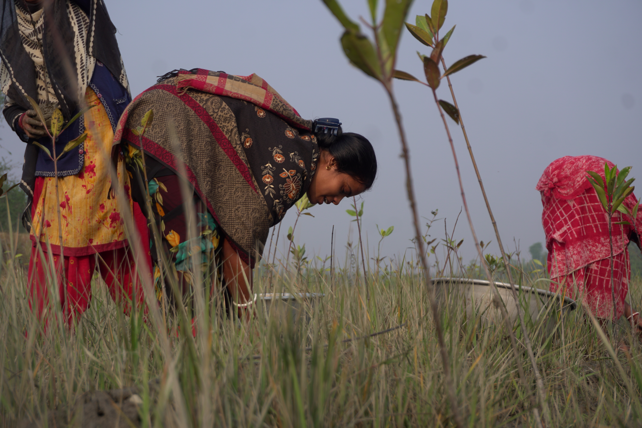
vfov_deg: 18.2
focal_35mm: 75
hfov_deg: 27.0
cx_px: 321
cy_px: 214
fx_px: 1337
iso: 100
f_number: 5.6
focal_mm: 50
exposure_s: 1/400
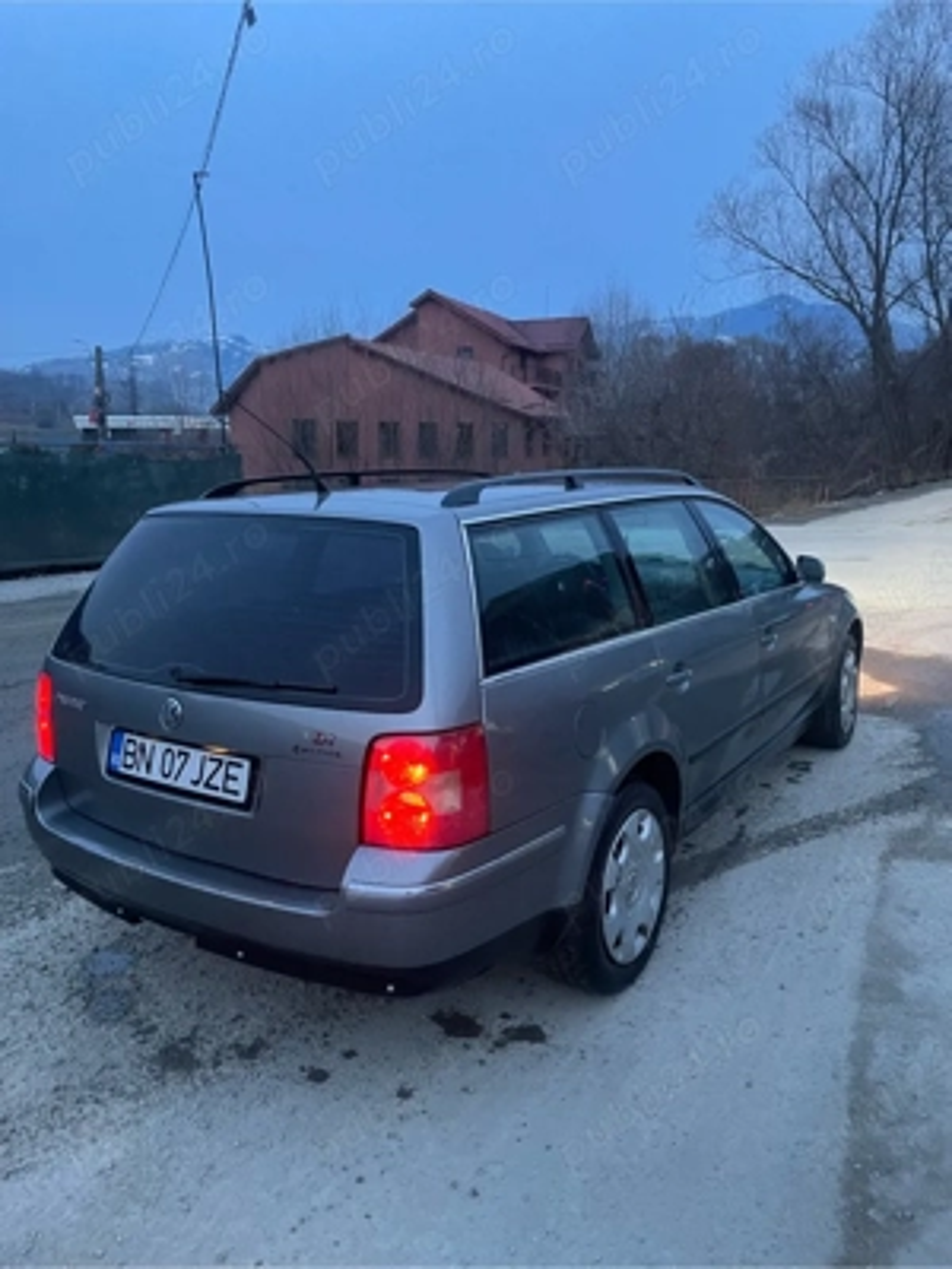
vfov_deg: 67.3
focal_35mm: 26
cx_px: 476
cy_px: 634
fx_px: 953
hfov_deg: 53.1
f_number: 1.6
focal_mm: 4.2
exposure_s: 1/41
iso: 500
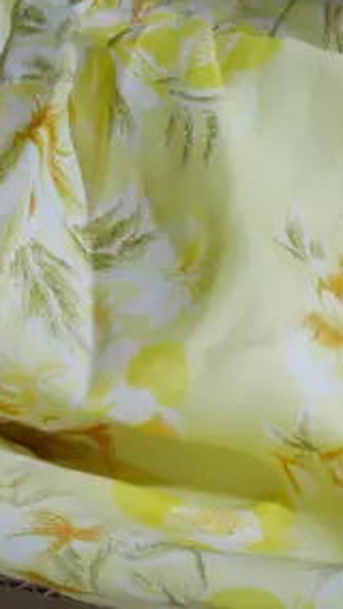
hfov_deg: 5.0
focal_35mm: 244
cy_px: -42
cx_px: 150
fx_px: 3941
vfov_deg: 8.8
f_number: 5.4
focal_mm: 31
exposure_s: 1/80
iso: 1000
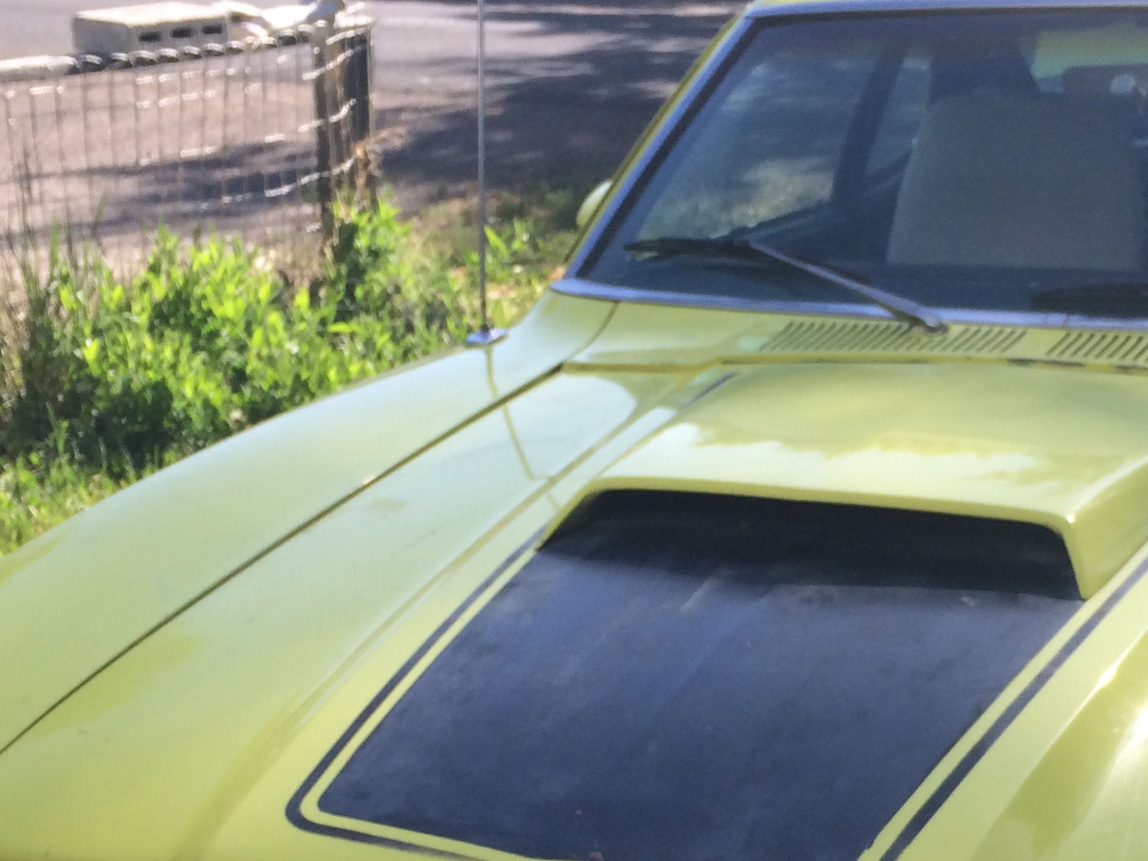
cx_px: 871
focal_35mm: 69
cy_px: 728
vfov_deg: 21.0
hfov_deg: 27.7
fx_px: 2288
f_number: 2.2
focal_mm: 4.1
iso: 32
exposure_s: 1/789
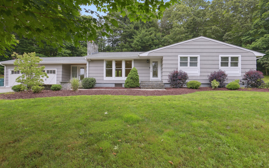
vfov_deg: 65.0
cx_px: 134
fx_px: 132
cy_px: 80
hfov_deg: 91.1
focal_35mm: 18
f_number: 11
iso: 400
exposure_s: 1/160
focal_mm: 17
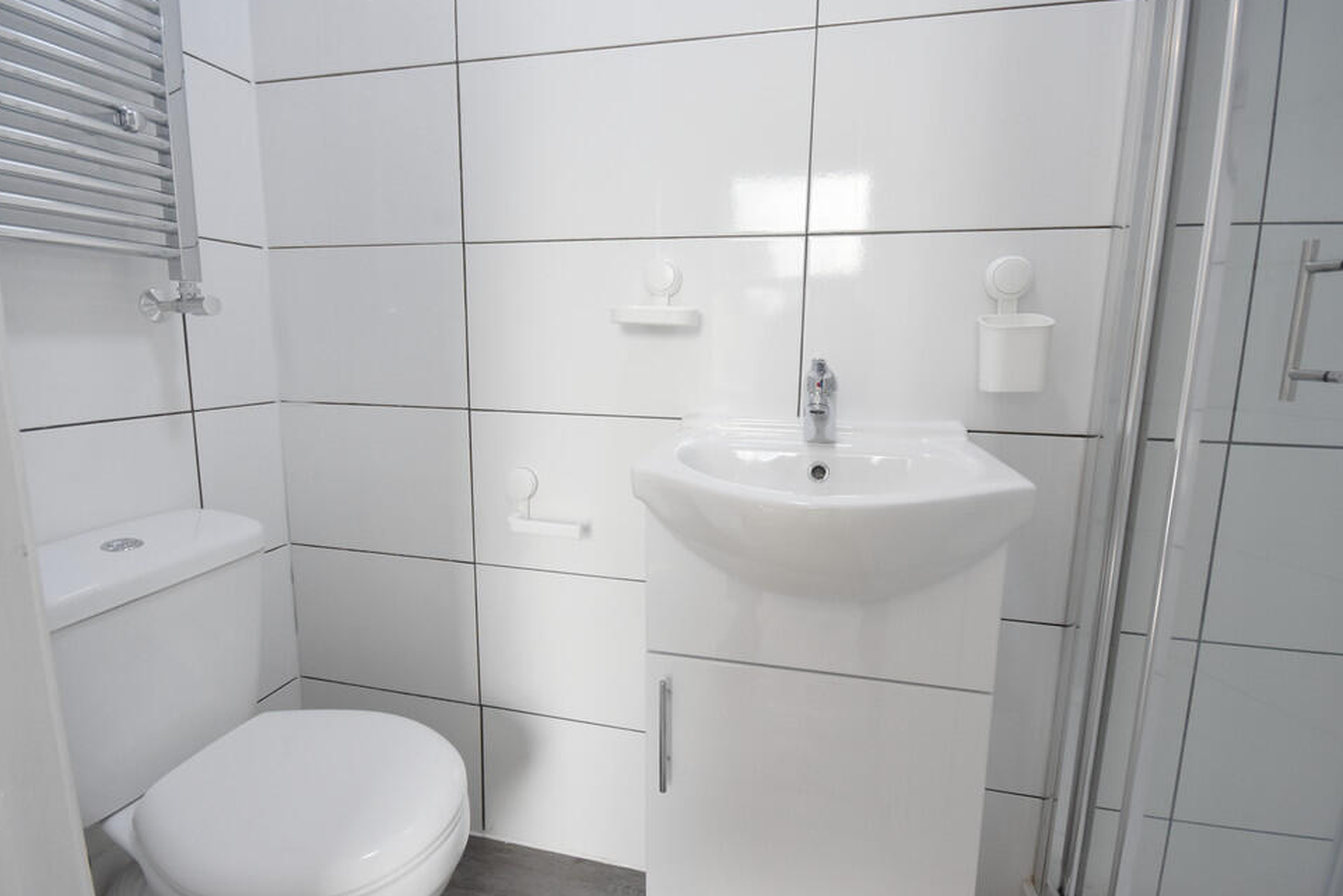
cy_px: 435
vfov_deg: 73.7
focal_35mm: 16
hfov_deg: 96.7
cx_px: 651
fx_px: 597
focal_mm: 10
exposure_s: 1/160
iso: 800
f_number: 6.3
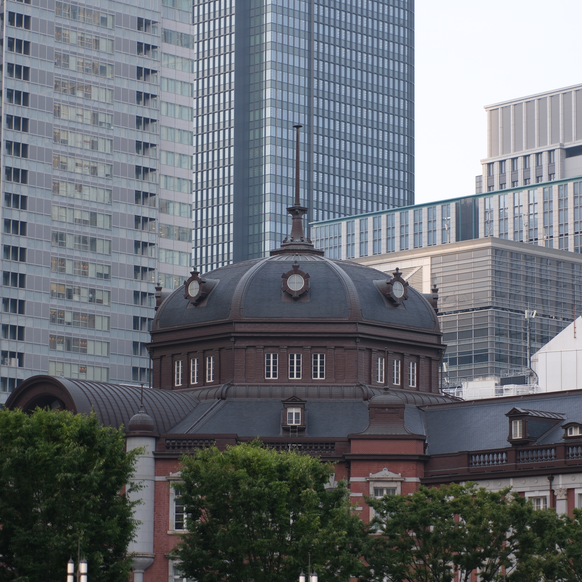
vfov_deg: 12.0
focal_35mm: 145
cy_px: 289
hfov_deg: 12.0
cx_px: 304
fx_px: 2758
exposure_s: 1/480
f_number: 1.8
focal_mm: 75
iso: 125
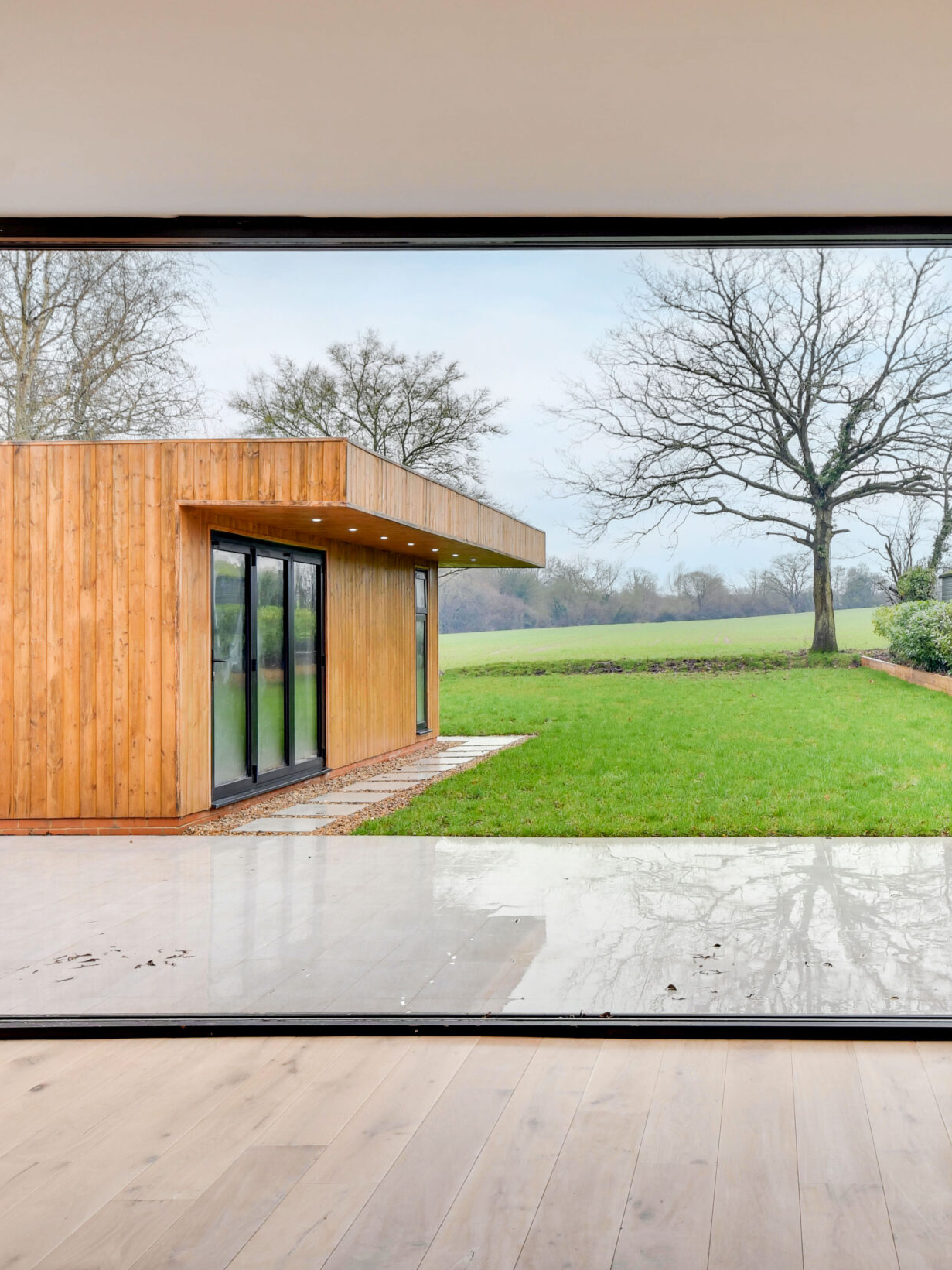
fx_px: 1320
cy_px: 632
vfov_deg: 51.4
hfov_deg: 38.1
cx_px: 771
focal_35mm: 36
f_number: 8
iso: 400
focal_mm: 16
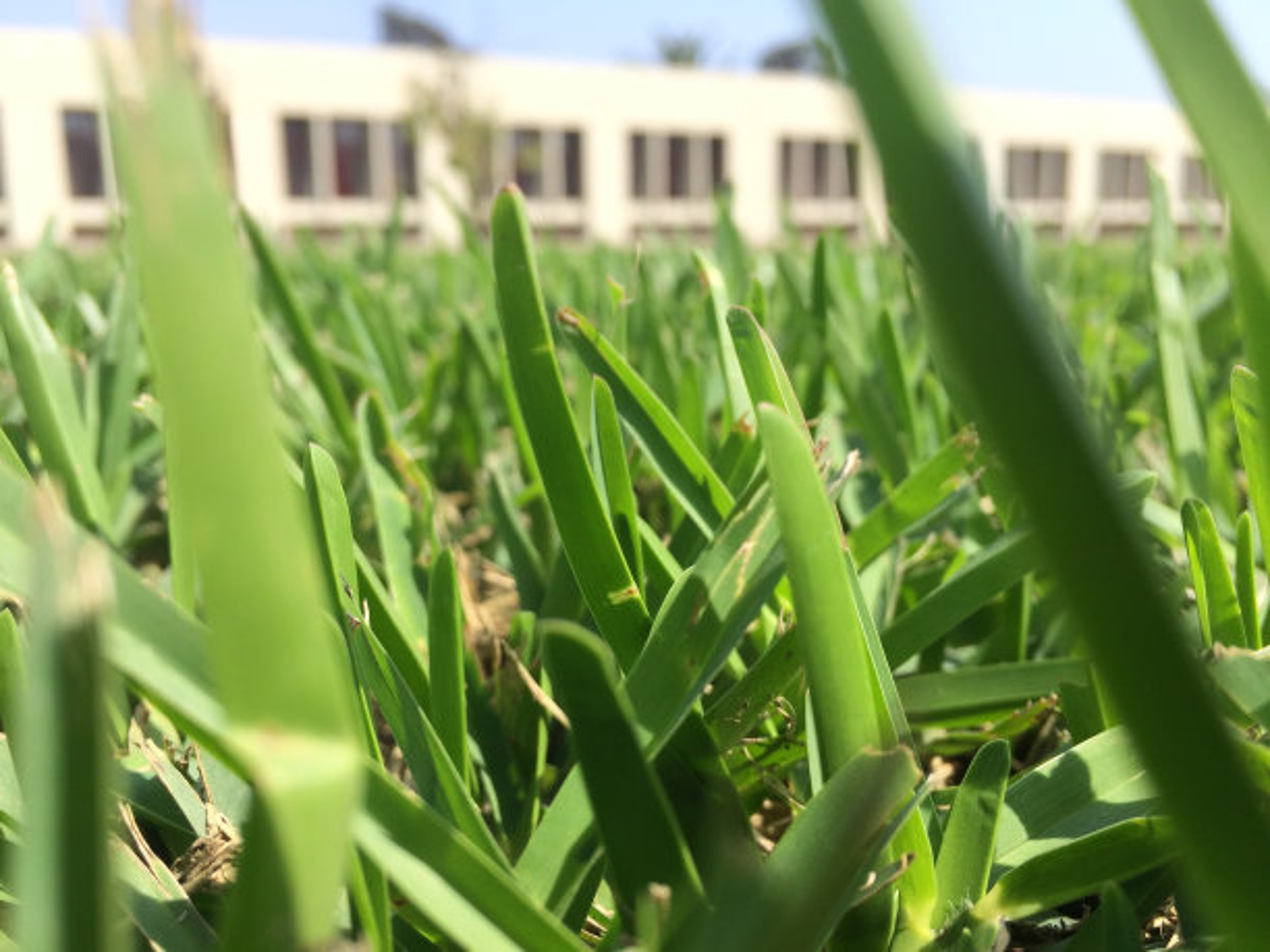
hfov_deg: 61.7
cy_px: 476
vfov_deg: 48.2
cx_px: 635
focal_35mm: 29
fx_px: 1064
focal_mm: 4.15
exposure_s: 1/892
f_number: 2.2
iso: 32
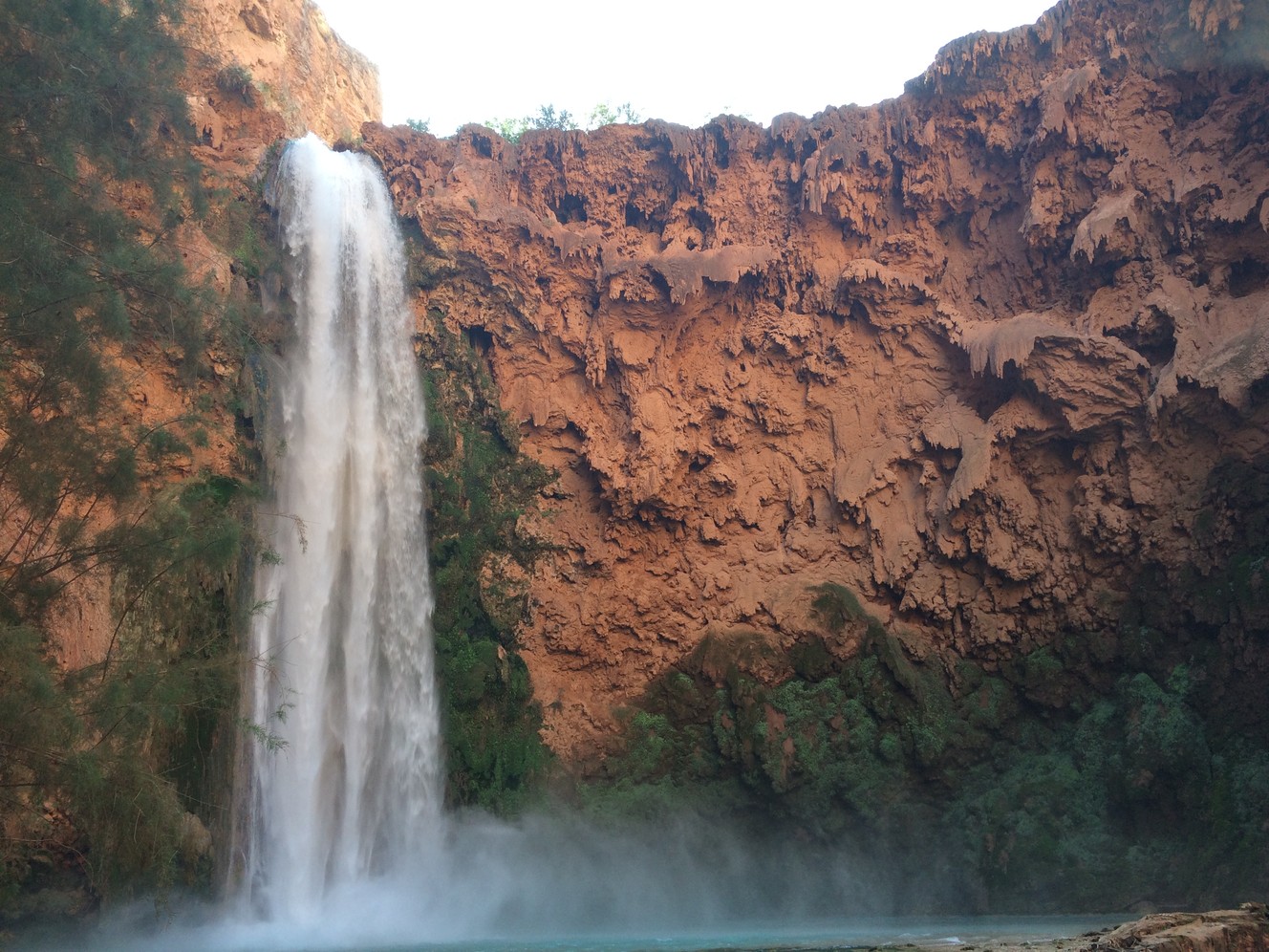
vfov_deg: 48.2
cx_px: 634
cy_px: 476
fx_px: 1063
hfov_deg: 61.7
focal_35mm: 29
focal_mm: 4.15
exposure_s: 1/120
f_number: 2.2
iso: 40
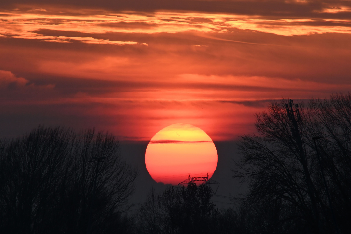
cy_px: 117
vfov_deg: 3.1
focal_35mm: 450
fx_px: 4387
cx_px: 176
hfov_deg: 4.6
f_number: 16
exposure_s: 1/80
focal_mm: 300
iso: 200
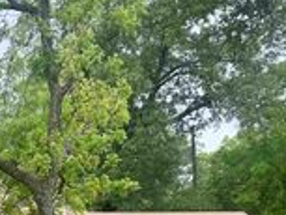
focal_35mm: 85
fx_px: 703
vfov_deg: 16.5
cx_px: -67
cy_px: 278
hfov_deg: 21.2
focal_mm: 5.7
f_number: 1.5
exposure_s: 1/1009
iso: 50
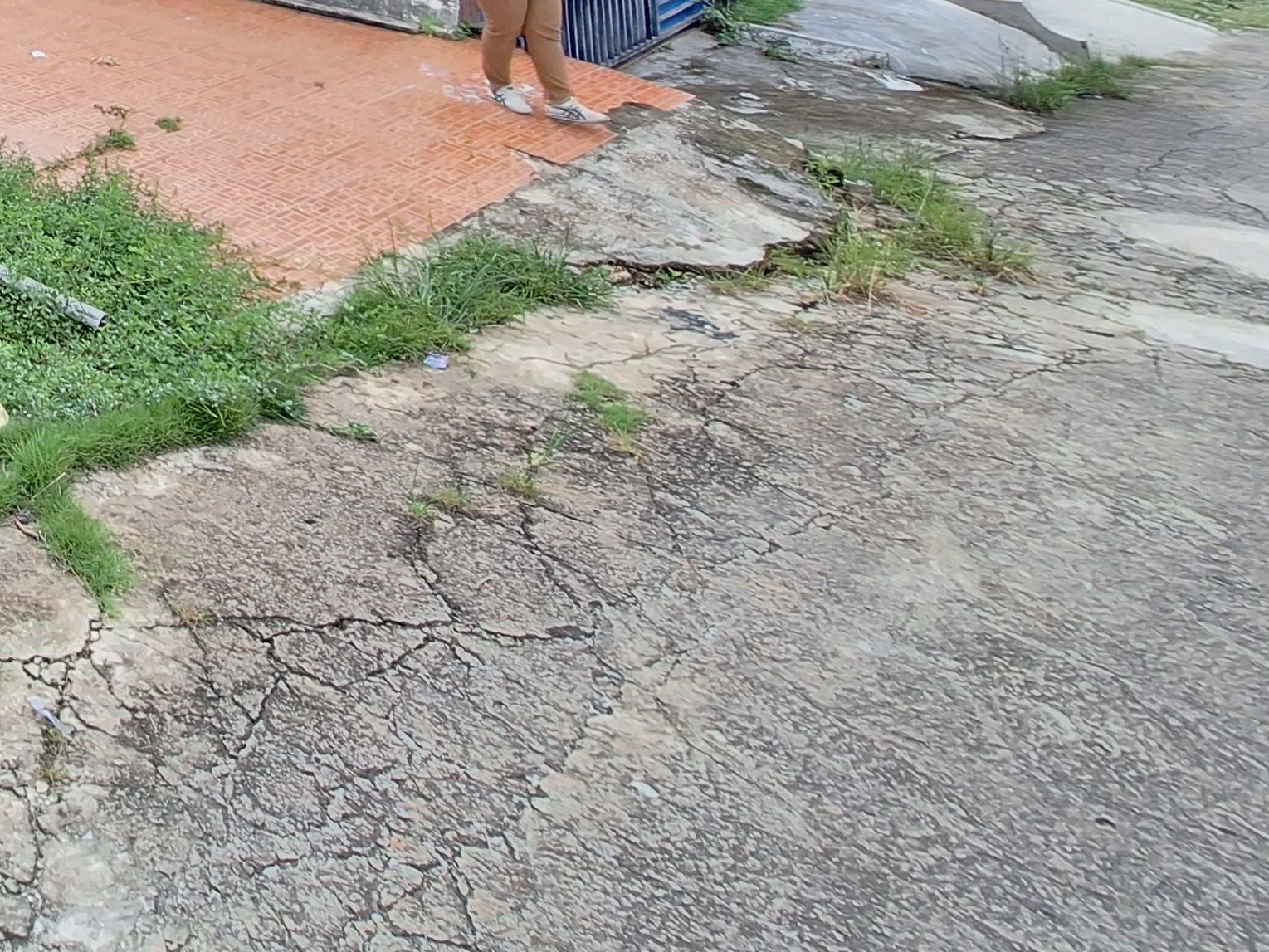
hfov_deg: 37.0
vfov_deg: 31.8
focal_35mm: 34
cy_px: -289
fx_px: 1247
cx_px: -340
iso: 40
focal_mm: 1.74
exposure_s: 1/259
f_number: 2.2
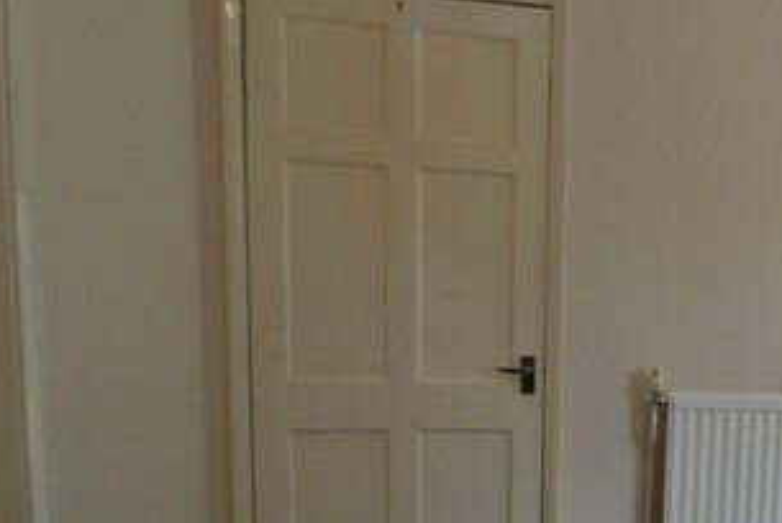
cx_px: 774
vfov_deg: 33.6
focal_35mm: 40
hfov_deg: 42.5
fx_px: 860
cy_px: 329
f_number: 3.5
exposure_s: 1/30
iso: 100
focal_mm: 11.5
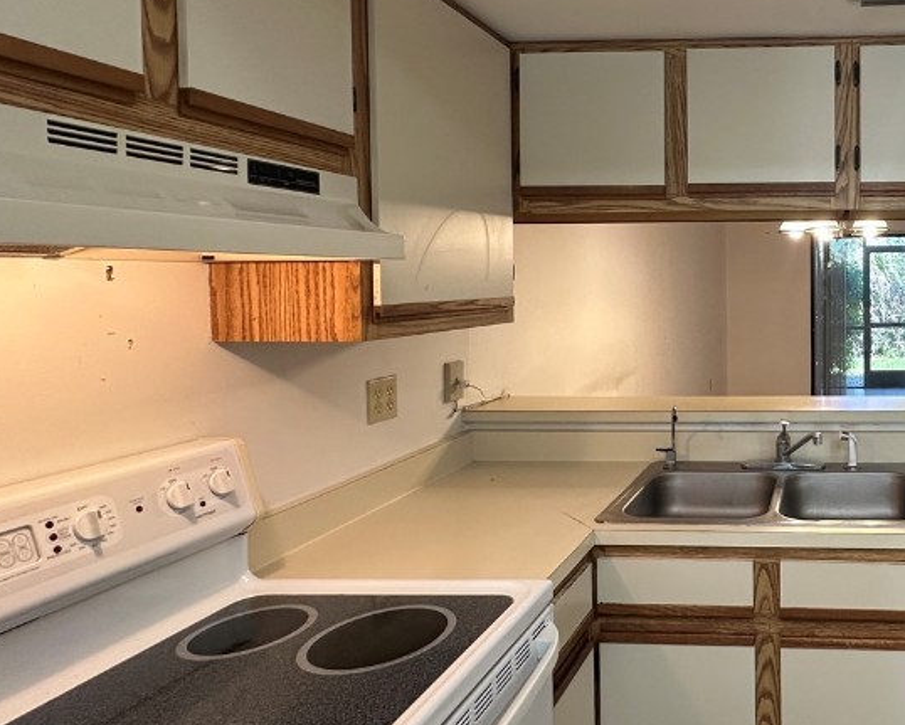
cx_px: 799
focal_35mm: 26
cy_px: 298
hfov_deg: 57.6
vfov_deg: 54.7
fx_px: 697
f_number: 2.2
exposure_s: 1/120
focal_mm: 2.22
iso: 200
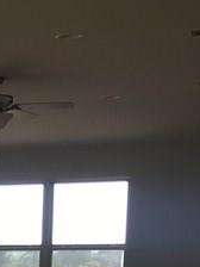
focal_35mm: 128
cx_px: -198
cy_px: 410
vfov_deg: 14.3
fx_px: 986
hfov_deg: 10.6
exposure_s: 1/206
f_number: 1.8
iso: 20
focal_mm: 3.99
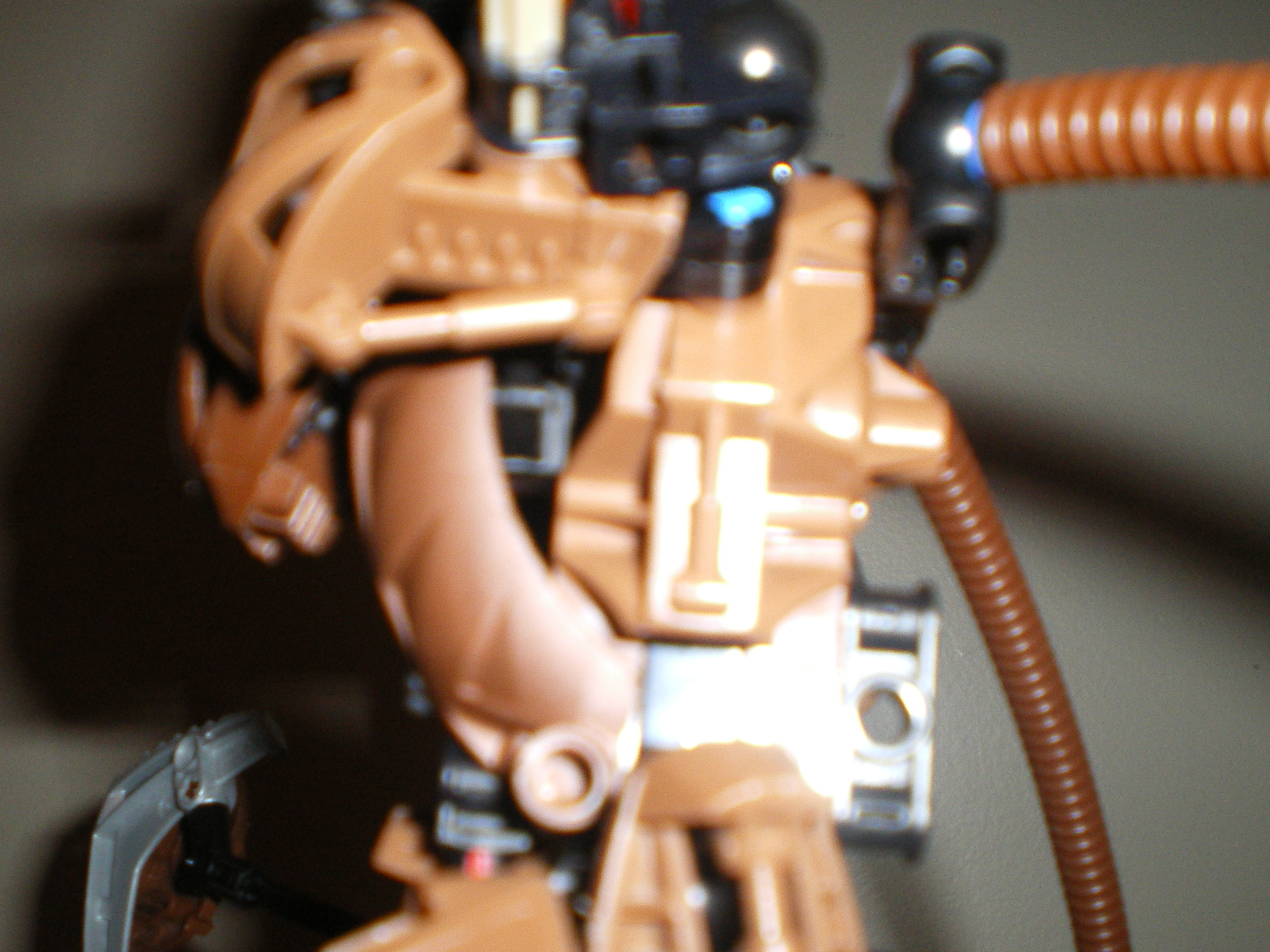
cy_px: 493
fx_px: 1651
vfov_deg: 32.2
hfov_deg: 42.1
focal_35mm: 45
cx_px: 591
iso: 200
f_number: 3.1
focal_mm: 6.3
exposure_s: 1/50
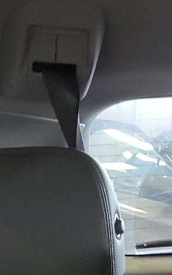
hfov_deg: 10.9
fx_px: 841
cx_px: 315
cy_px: 366
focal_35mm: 112
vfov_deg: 17.4
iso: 299
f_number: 1.5
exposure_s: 1/24
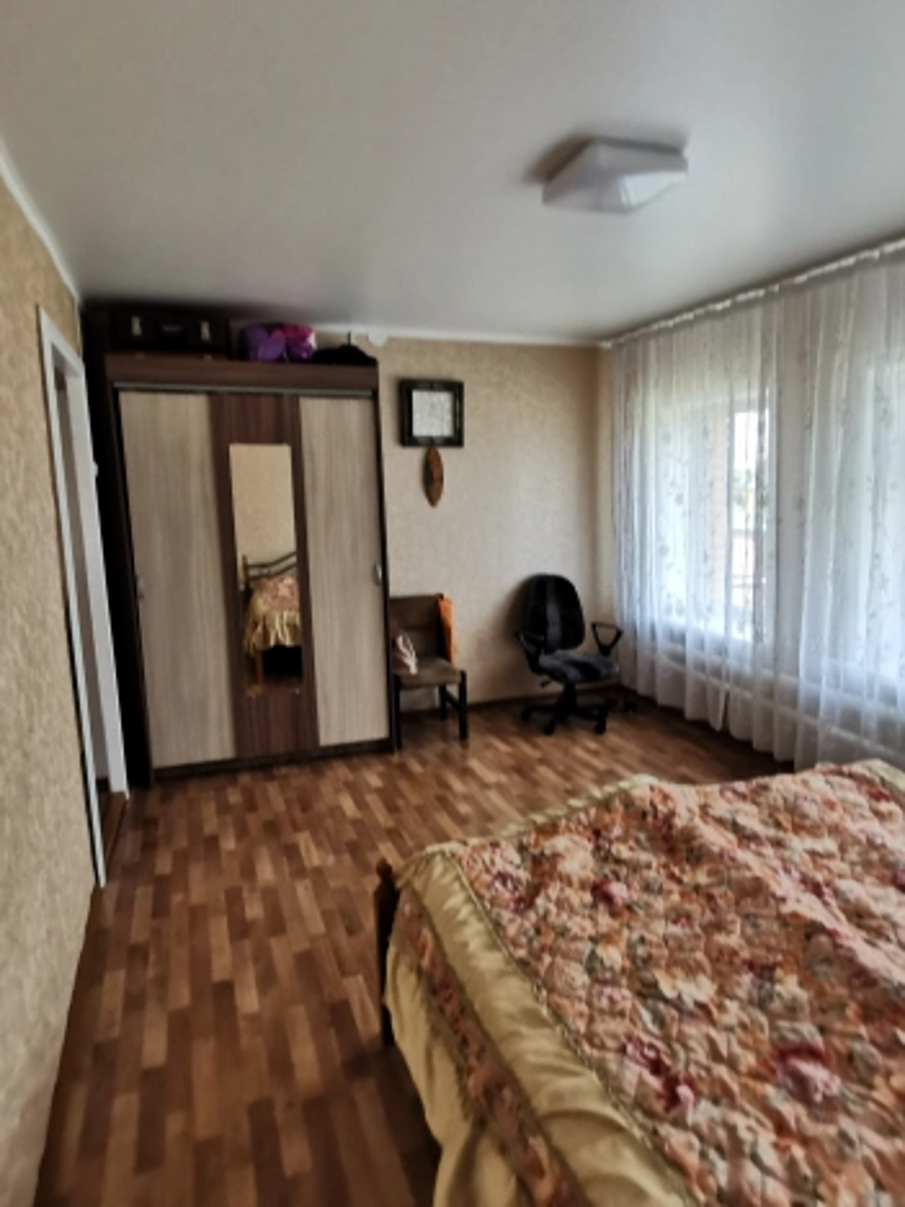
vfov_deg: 81.7
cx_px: 452
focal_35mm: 20
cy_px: 604
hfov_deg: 66.0
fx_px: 697
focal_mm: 2.23
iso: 160
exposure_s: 1/100
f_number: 2.2
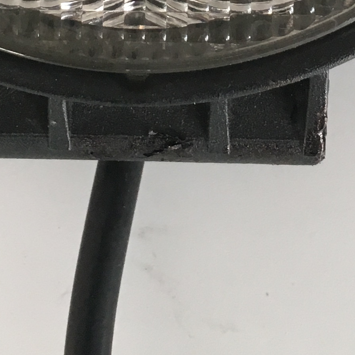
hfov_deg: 15.2
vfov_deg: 13.5
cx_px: 193
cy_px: -294
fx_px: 1334
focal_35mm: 115
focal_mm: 4.15
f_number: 2.2
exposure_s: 1/33
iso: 80
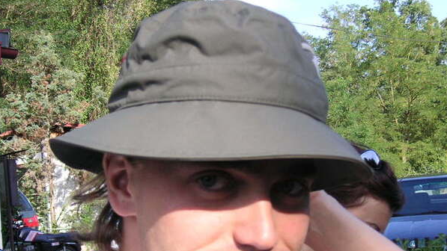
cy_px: 158
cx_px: 242
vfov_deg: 22.2
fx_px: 640
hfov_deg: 38.5
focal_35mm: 54
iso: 50
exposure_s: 1/350
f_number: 2.8
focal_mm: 6.1
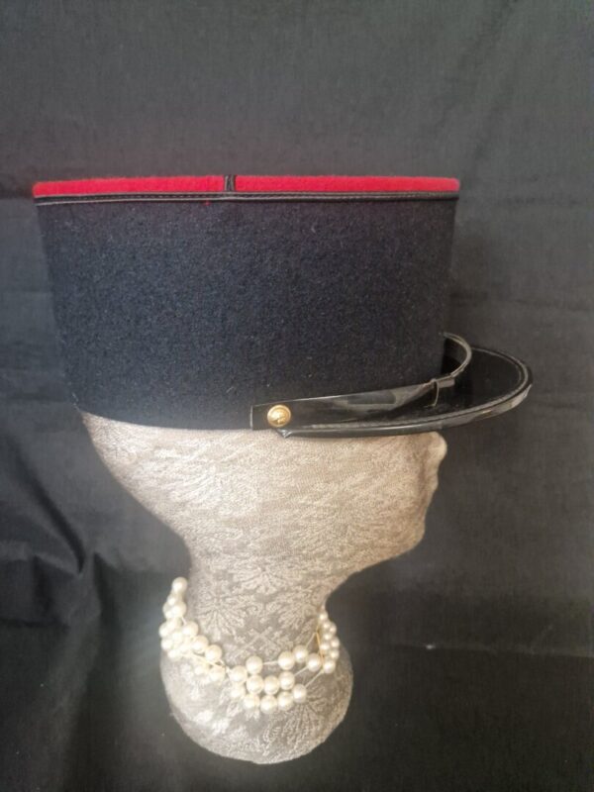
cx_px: 297
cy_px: 396
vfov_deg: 73.9
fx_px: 526
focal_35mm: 23
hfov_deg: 58.9
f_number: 1.8
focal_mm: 5.4
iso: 640
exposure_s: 1/50
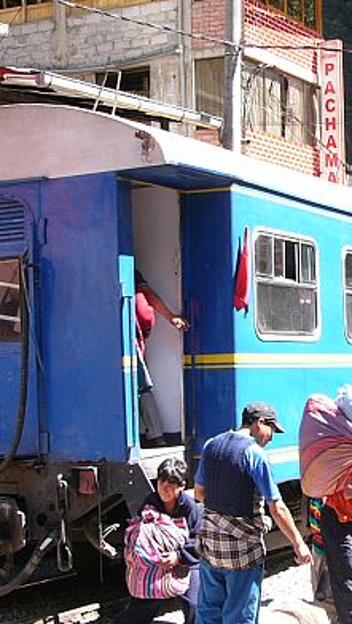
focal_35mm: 80
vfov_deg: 26.5
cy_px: 299
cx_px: 301
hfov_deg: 15.0
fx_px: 1325
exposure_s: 1/125
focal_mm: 6
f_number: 3.7
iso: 50
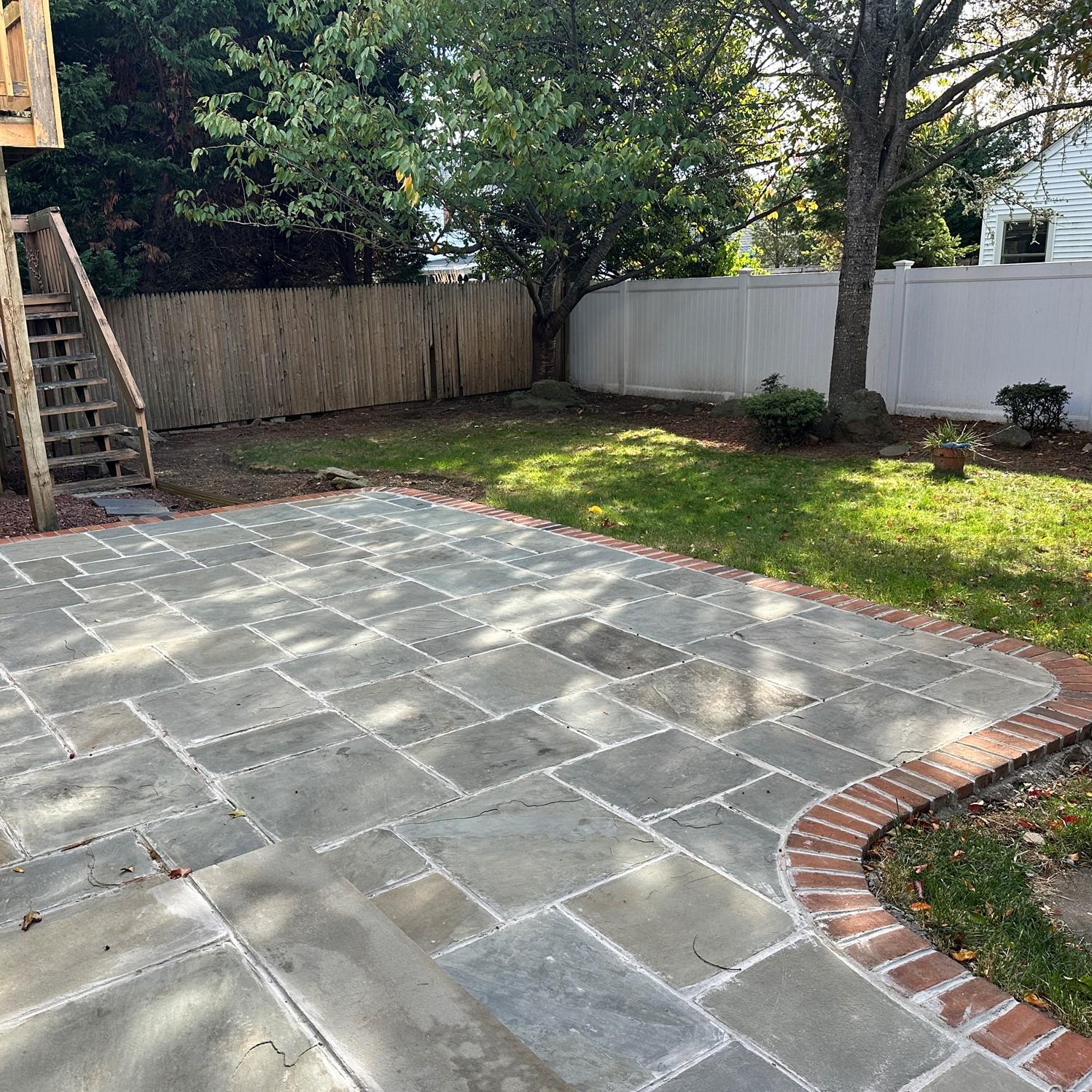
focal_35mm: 29
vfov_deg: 55.6
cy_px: 551
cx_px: 448
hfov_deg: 55.3
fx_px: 1035
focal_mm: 6.86
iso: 80
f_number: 1.78
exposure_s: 1/501
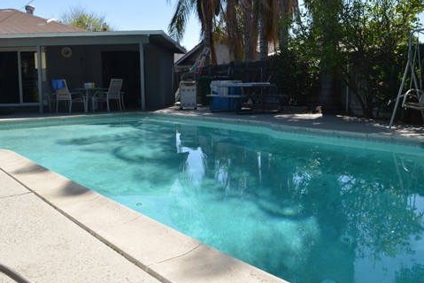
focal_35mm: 36
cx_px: 235
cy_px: 135
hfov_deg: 53.0
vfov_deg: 36.9
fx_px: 424
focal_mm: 18
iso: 100
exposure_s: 1/200
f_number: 7.1
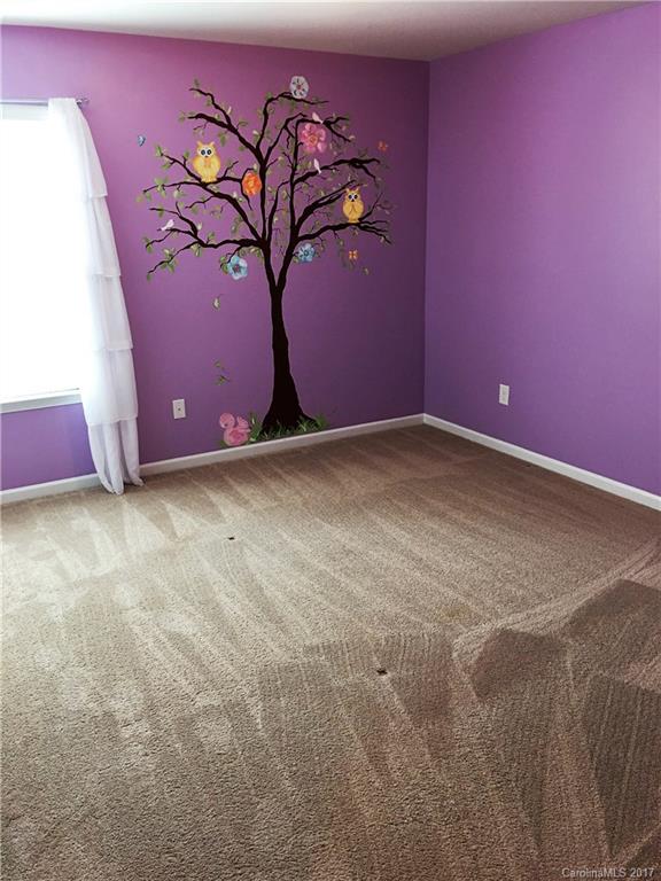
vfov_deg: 61.7
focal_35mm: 29
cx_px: 330
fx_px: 738
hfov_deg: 48.2
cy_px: 440
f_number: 2.2
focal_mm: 4.15
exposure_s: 1/15
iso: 50
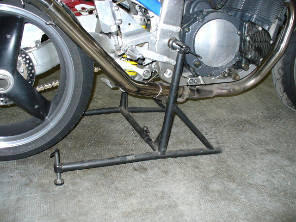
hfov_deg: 50.1
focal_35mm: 37
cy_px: 111
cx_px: 148
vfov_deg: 38.7
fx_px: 316
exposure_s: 1/30
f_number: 2.8
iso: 160
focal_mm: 6.1
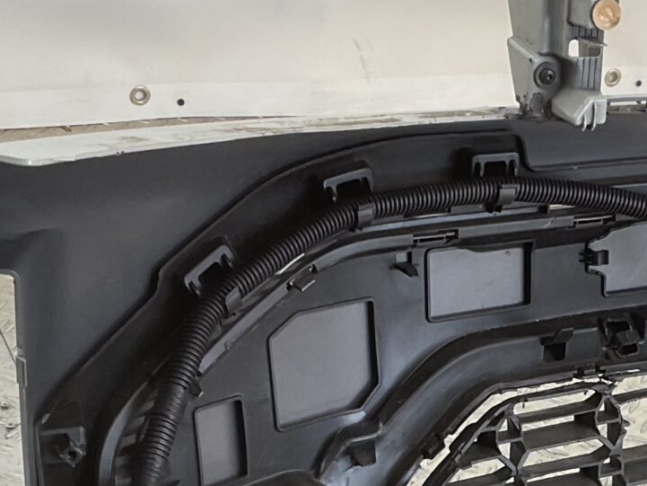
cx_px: 590
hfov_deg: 18.7
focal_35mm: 103
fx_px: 1925
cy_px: 510
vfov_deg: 14.1
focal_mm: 3
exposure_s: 1/120
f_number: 1.8
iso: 20
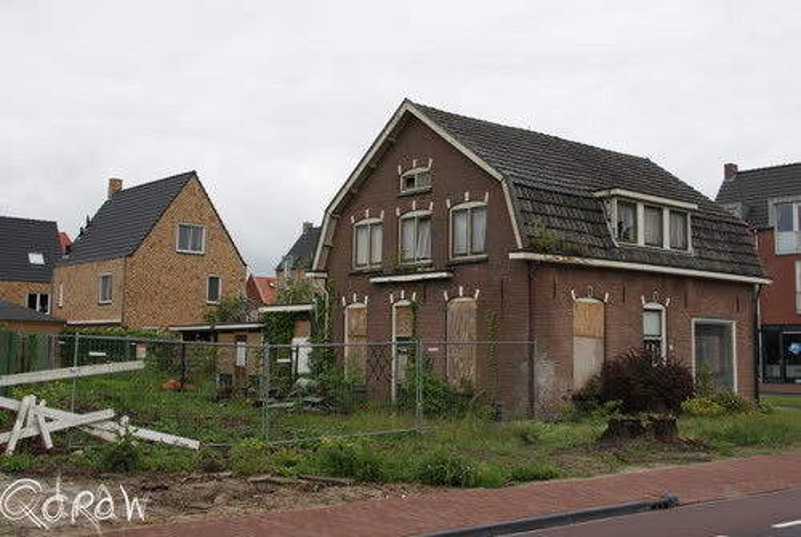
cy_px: 268
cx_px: 400
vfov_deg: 34.3
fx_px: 869
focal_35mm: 39
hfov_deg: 49.5
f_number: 8
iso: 100
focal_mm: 26
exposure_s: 1/60
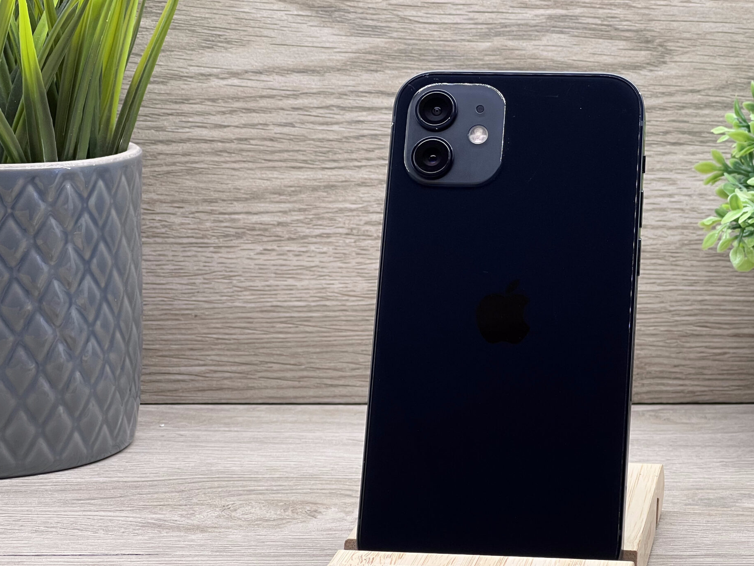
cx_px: 522
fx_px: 2331
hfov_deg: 18.3
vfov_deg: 13.8
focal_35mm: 107
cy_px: 275
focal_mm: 9
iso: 100
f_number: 2.8
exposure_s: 1/100
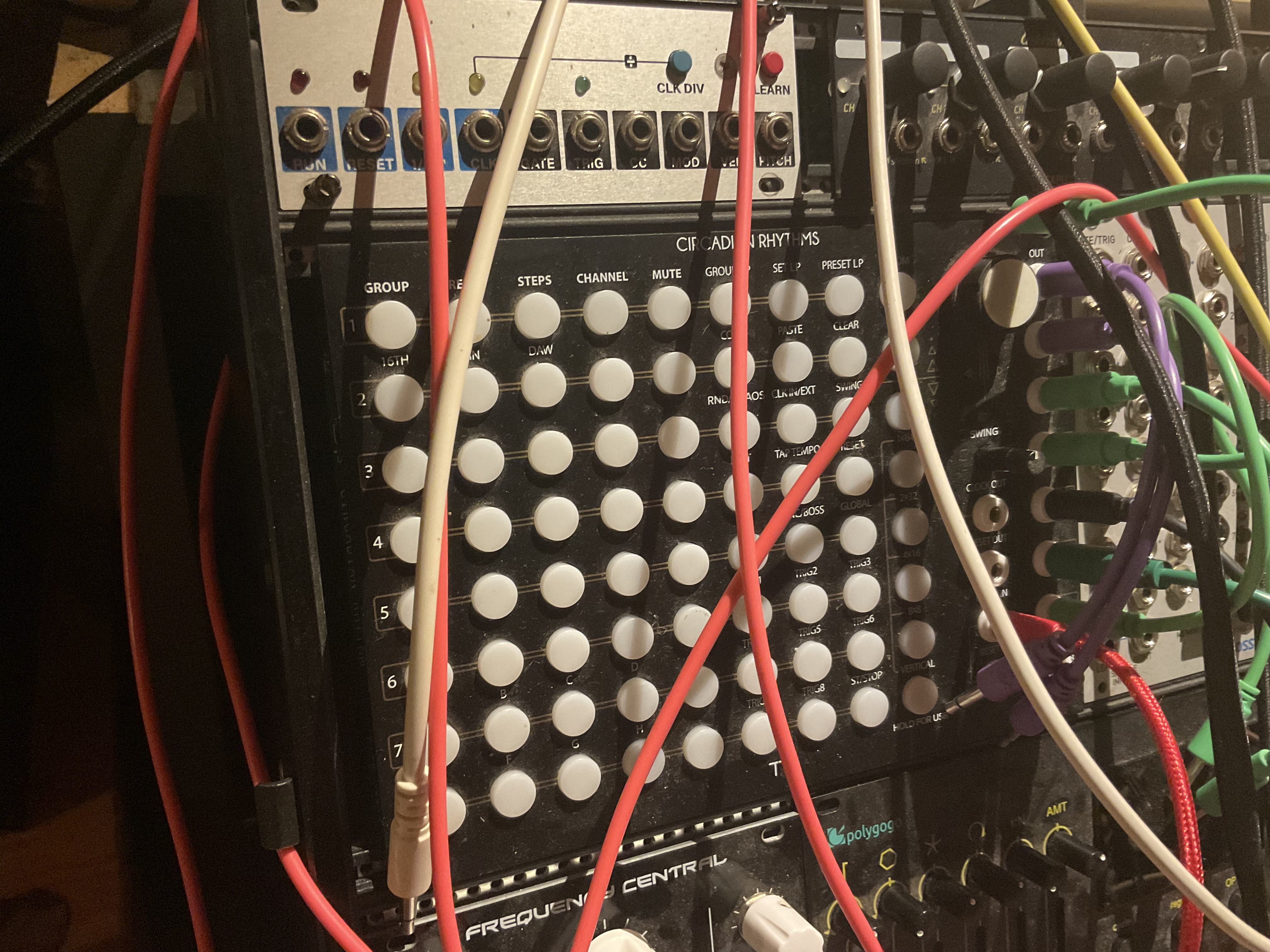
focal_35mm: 29
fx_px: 1064
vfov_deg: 48.2
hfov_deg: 61.7
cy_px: 476
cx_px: 635
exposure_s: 1/25
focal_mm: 3
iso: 400
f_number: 1.8
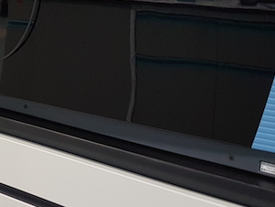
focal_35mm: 69
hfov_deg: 26.7
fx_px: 548
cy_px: 48
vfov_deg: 21.1
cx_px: 5
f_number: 1.7
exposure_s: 1/50
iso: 160
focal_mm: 4.2
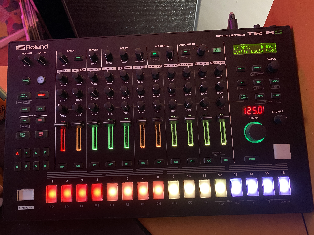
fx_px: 236
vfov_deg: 53.1
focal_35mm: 26
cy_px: 118
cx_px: 157
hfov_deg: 67.3
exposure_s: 1/29
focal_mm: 4.25
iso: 800
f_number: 1.8
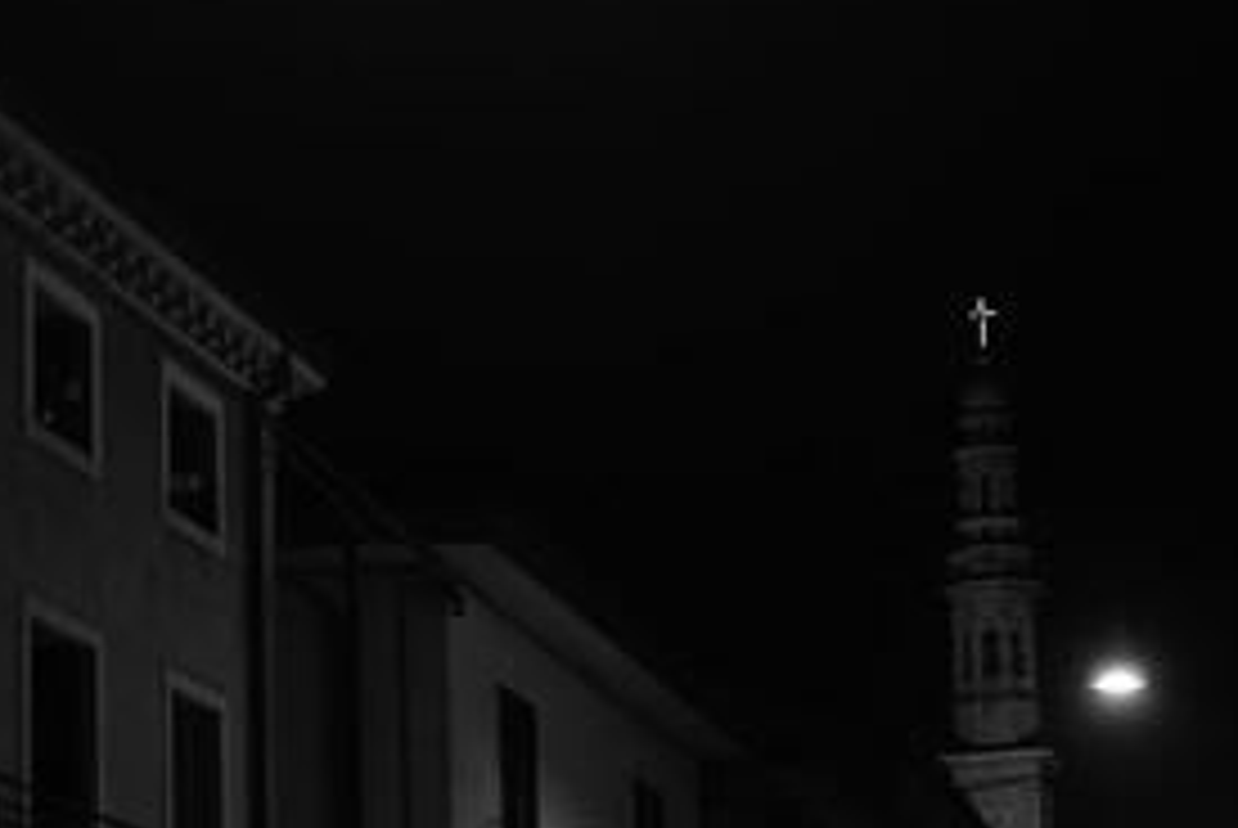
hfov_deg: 18.7
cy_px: 799
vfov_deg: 12.5
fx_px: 3752
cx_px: 639
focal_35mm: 109
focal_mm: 18.3
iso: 500
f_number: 3.5
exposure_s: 1/13
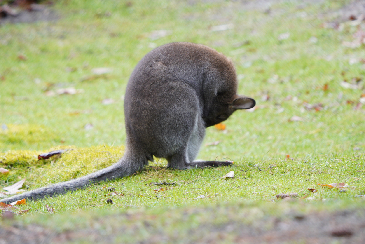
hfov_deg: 3.7
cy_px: 122
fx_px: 5692
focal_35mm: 561
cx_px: 182
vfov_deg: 2.5
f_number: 6.3
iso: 320
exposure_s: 1/40
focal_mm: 374
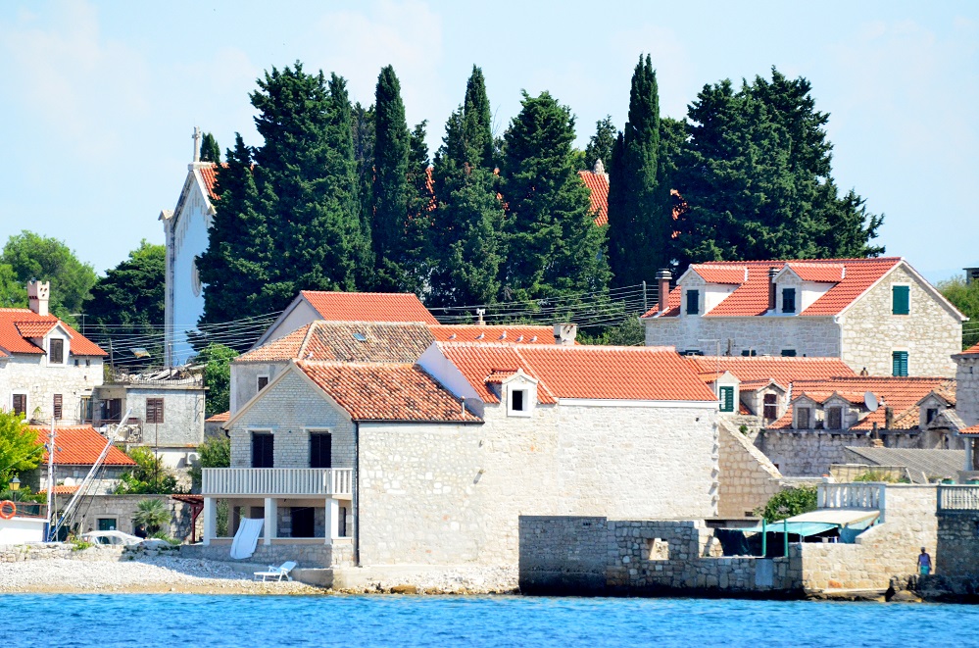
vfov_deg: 3.6
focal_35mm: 375
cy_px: 324
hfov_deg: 5.5
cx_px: 490
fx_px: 10174
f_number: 5.6
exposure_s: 1/8000
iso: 3200
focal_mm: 250
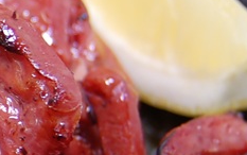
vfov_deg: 5.4
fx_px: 1641
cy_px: 139
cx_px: -112
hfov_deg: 8.4
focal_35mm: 244
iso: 200
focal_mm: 31
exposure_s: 1/80
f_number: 4.5
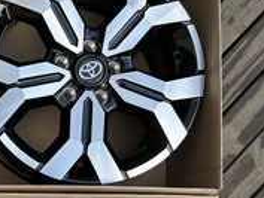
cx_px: -40
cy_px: 198
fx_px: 466
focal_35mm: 61
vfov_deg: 23.1
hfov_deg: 28.2
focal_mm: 6.86
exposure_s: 1/564
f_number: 1.78
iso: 80
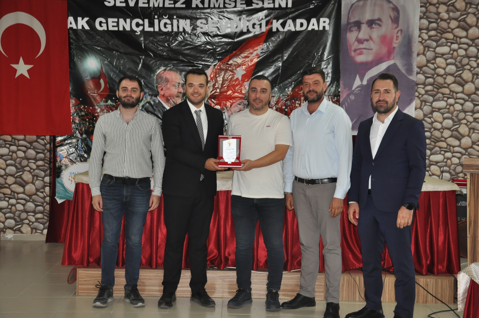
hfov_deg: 37.9
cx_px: 240
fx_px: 698
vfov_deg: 25.7
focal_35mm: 52
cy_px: 159
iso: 800
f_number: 4.5
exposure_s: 1/60
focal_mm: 35
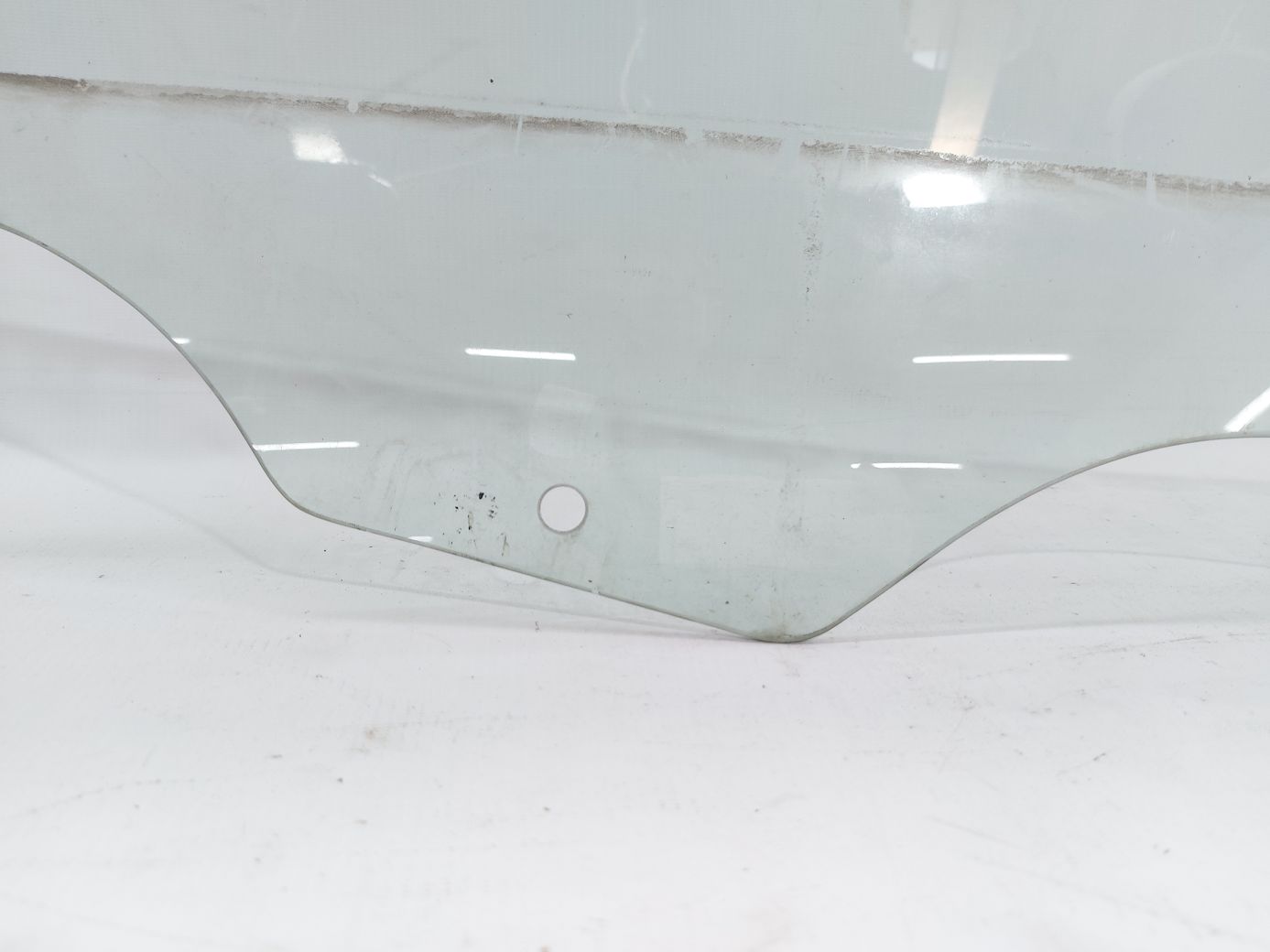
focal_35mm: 24
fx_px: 880
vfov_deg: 56.8
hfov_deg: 71.6
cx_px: 635
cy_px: 476
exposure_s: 1/50
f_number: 1.8
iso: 50
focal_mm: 5.23
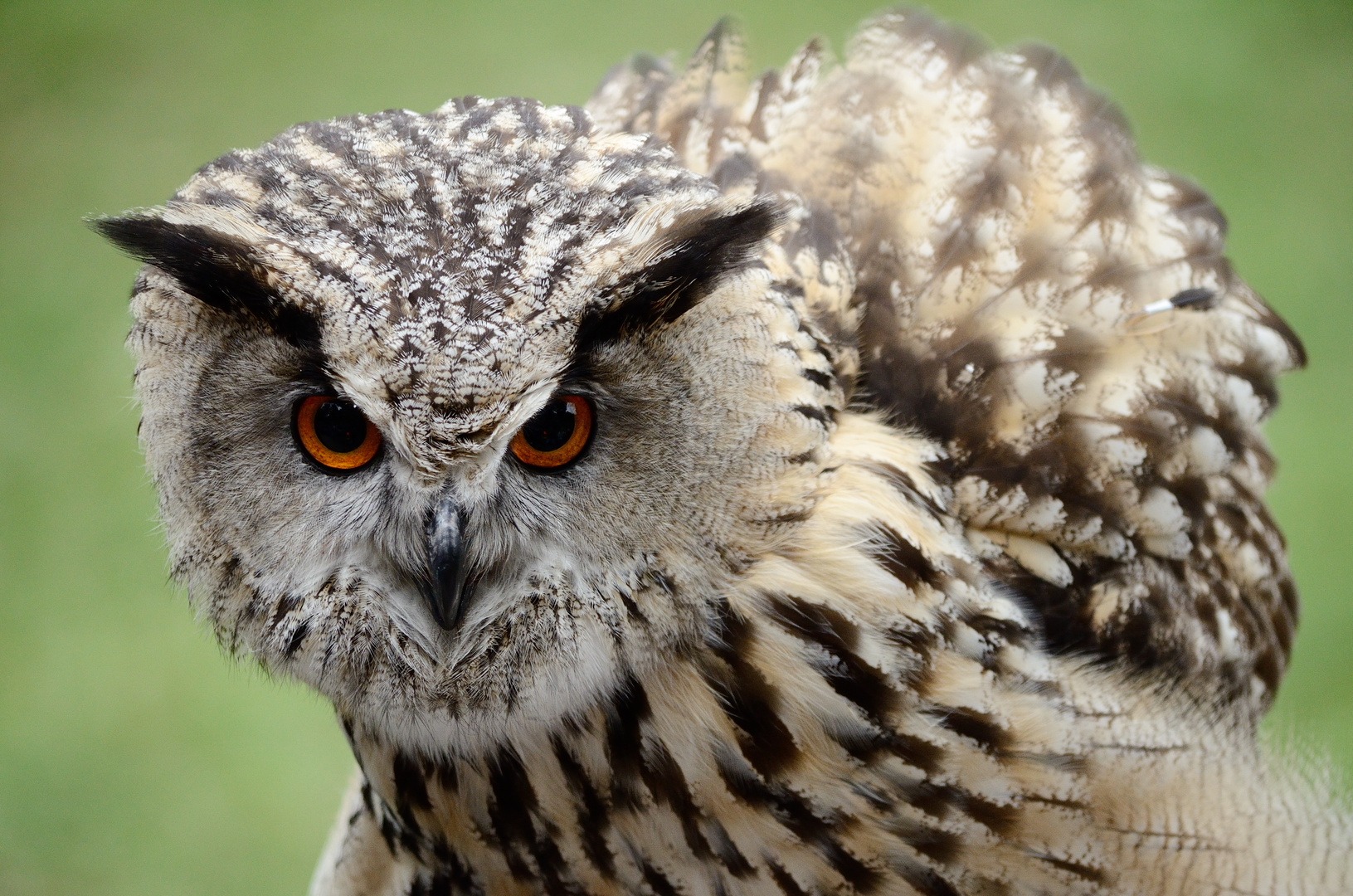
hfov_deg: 6.9
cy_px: 448
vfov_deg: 4.6
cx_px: 676
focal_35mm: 300
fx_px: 11251
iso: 800
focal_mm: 200
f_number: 5
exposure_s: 1/1000
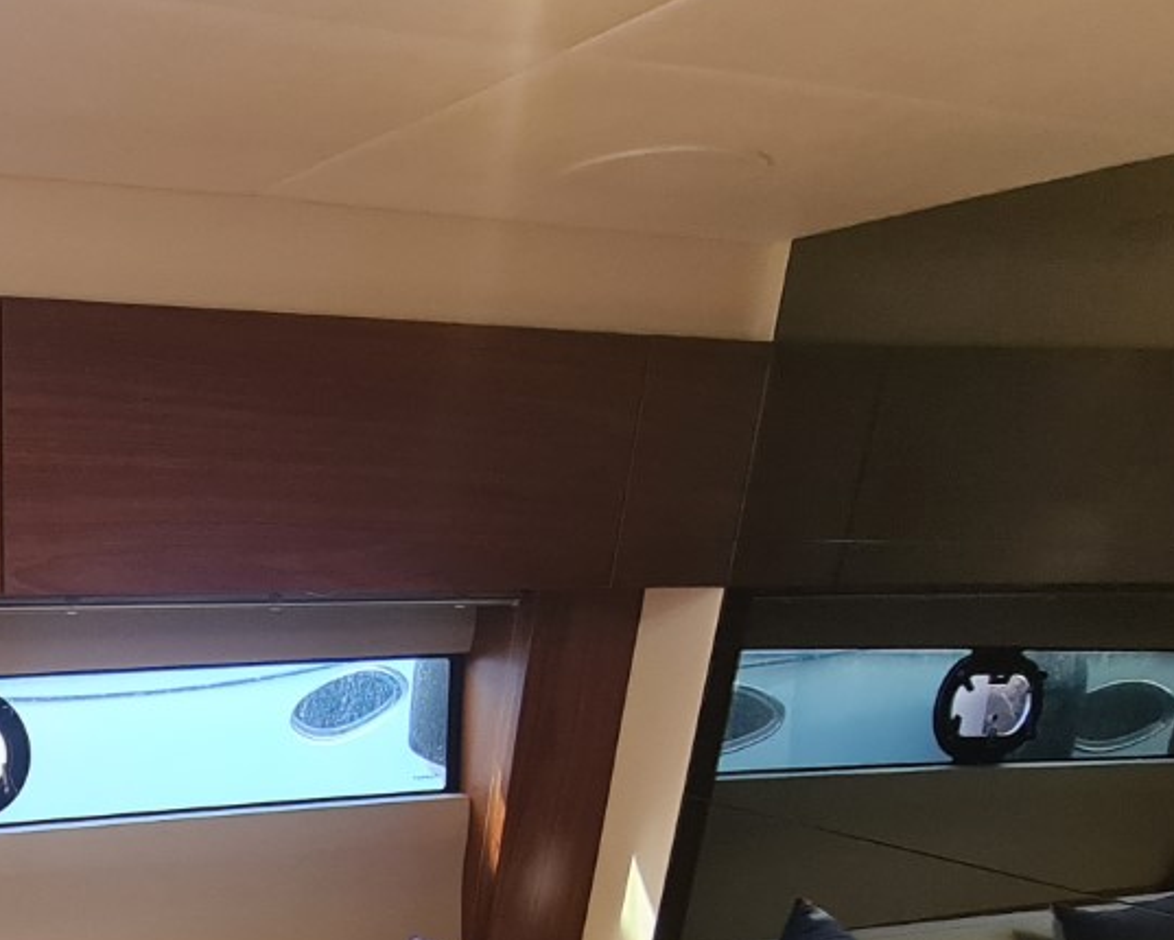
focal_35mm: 34
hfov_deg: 46.0
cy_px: 1121
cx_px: 50
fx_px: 1182
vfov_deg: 34.8
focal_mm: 2.2
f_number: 2.2
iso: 250
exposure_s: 1/50
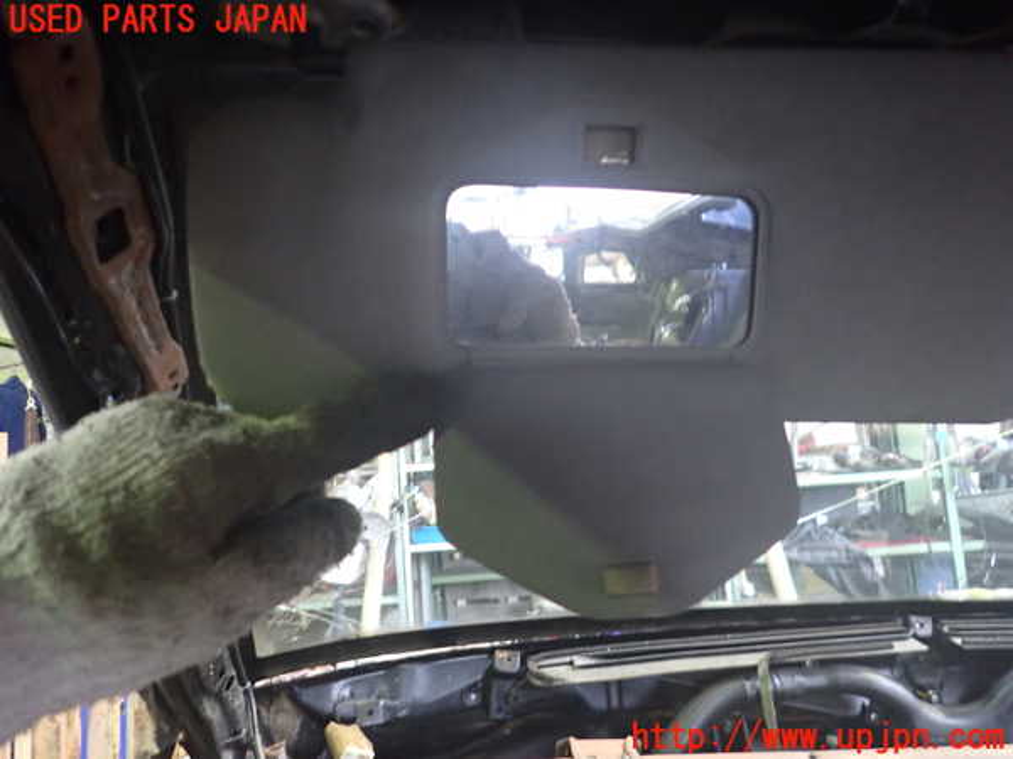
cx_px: 506
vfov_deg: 54.9
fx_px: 732
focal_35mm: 25
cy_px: 380
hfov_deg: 69.4
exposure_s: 1/25
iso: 800
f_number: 2
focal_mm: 4.5
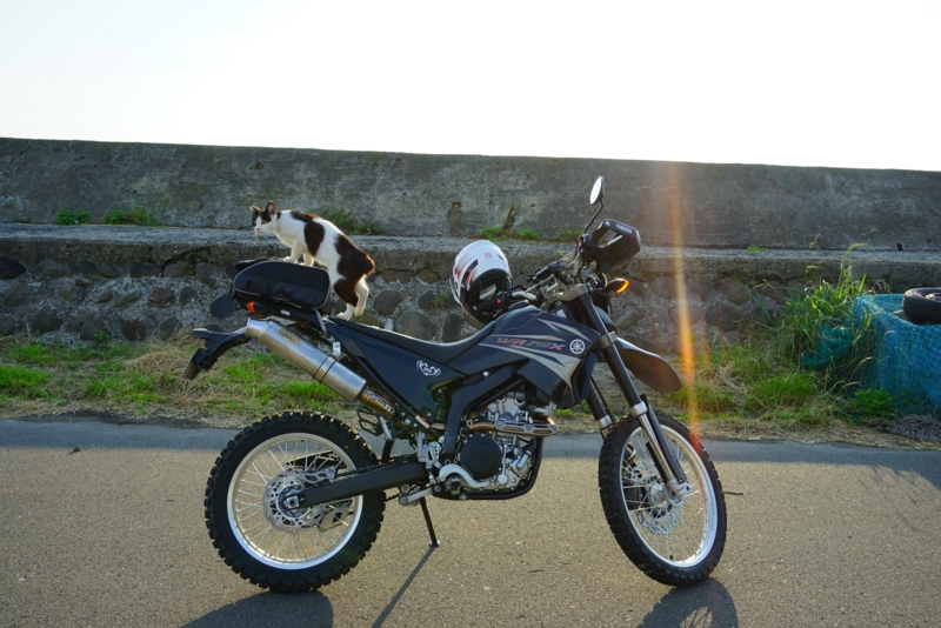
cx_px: 470
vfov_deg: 45.0
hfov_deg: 63.6
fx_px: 758
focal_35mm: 29
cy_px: 314
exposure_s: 1/125
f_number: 9.5
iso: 100
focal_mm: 29
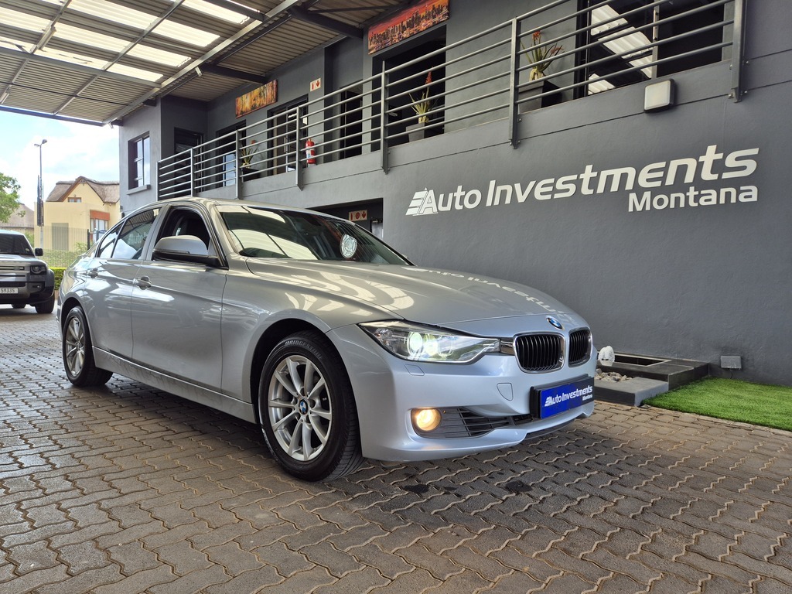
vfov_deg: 58.9
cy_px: 297
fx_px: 526
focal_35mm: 23
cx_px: 396
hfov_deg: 73.9
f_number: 1.8
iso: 25
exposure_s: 1/252
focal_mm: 5.4
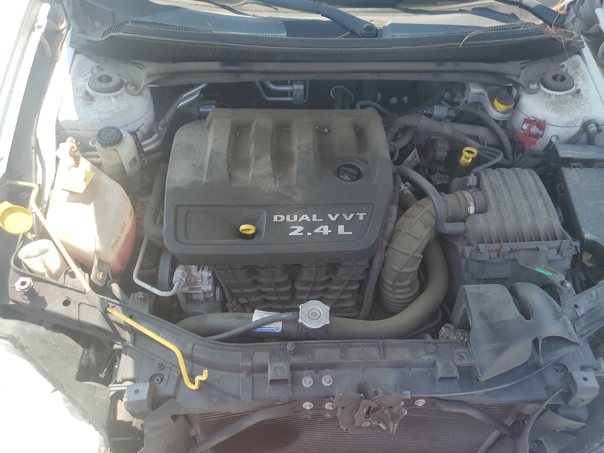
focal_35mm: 26
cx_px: 302
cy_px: 226
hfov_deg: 67.3
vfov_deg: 53.1
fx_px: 454
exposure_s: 1/714
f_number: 1.5
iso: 50
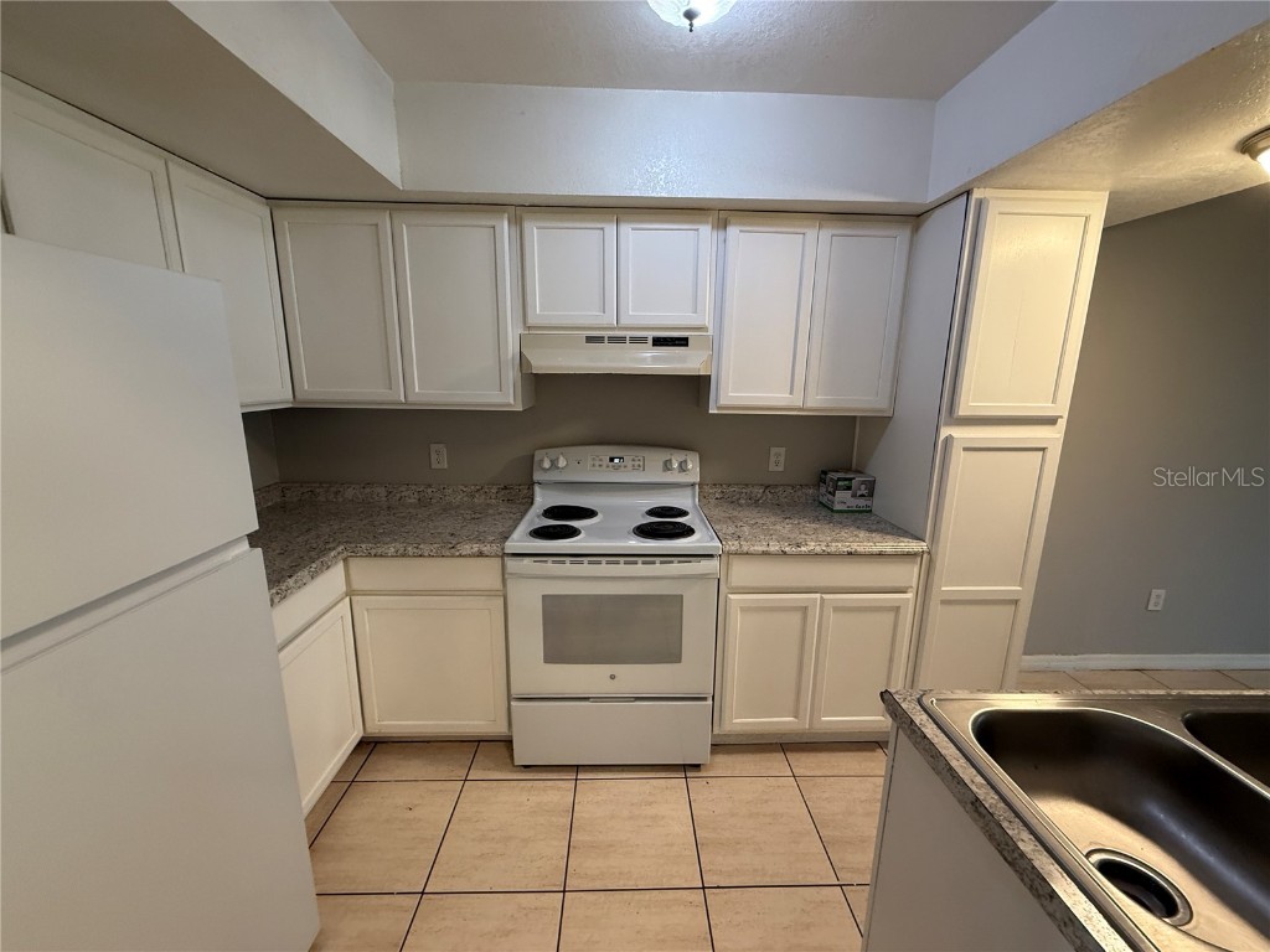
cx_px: 635
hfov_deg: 102.1
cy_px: 476
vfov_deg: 85.7
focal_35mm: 14
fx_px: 514
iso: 200
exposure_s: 1/60
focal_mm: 2.22
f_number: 2.2
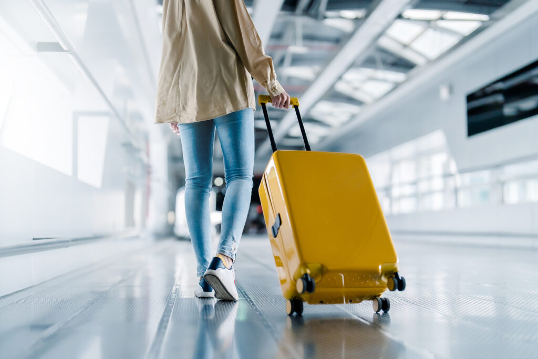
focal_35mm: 50
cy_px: 180
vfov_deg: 27.0
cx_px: 269
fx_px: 748
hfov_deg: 39.6
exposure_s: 1/500
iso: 640
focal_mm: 50
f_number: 1.4
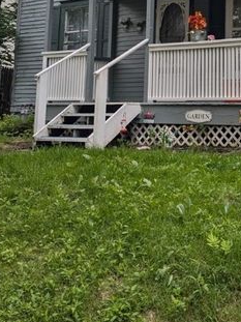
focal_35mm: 58
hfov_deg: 24.0
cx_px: 248
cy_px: 37
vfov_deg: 31.8
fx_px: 539
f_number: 1.73
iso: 28
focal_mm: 4.38
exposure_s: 1/1299
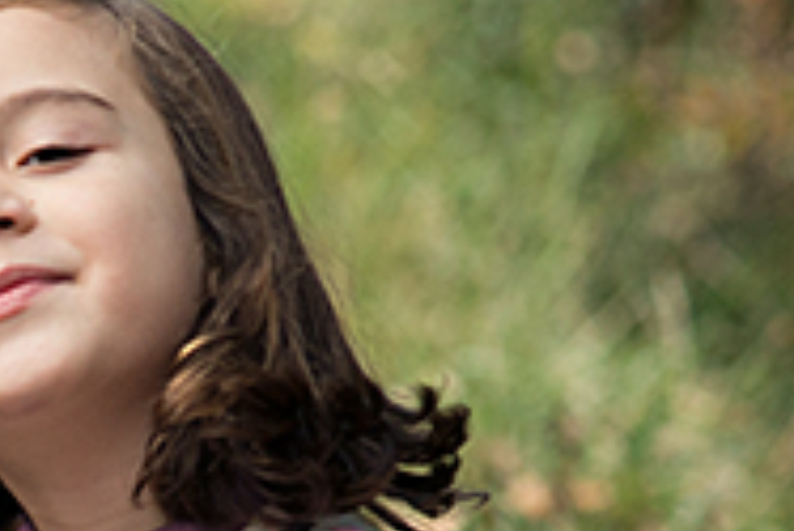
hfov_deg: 5.0
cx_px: -259
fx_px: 9027
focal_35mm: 409
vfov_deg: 3.3
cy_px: 932
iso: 500
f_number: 2.8
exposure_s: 1/1000
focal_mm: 85
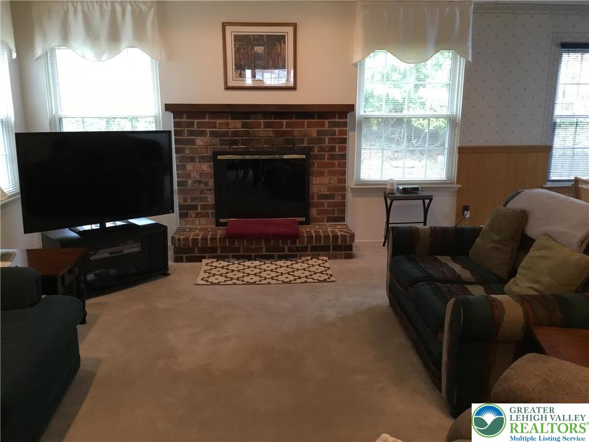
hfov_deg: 58.4
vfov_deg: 45.4
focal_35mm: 31
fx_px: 527
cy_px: 221
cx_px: 294
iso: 100
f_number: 2.4
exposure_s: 1/30
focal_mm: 3.3
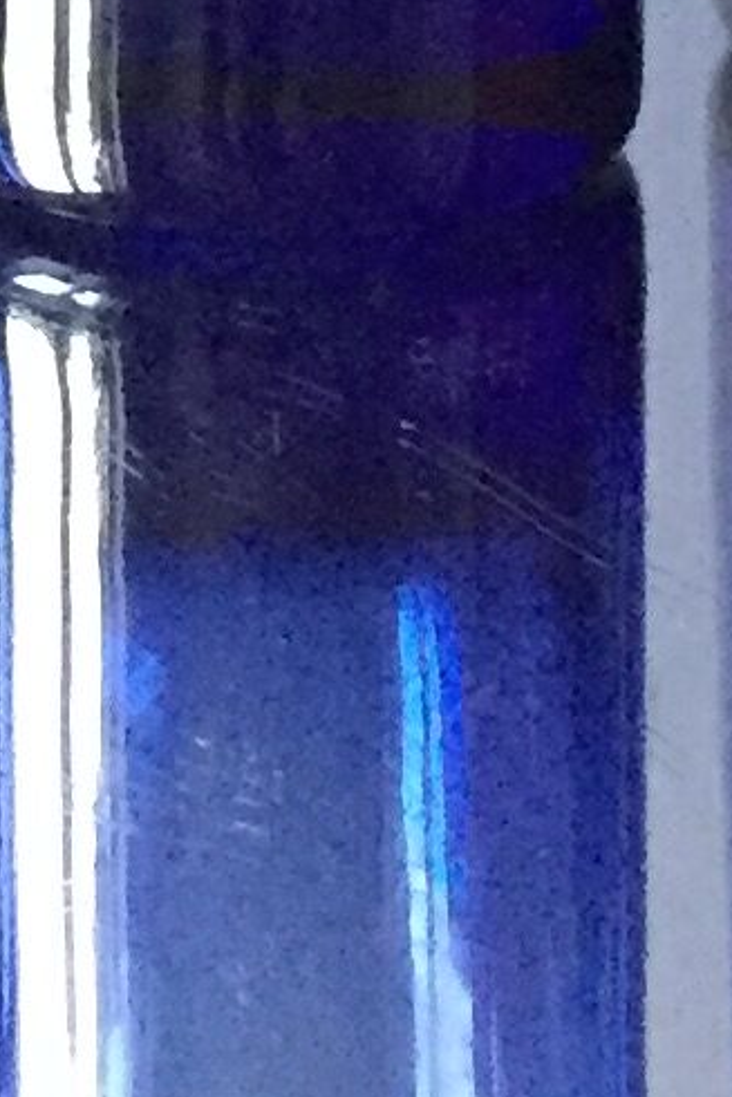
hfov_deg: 6.8
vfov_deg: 8.7
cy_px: -2006
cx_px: -273
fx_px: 6126
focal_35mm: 201
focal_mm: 4.15
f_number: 2.2
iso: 320
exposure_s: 1/17
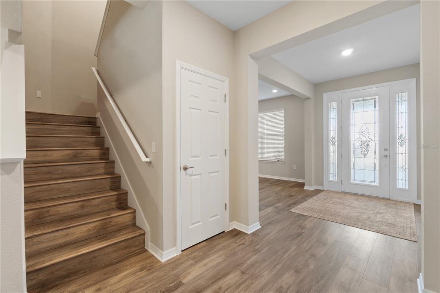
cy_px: 146
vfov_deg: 77.3
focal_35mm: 15
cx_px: 220
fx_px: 183
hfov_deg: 100.4
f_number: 8
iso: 100
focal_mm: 10
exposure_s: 1.6
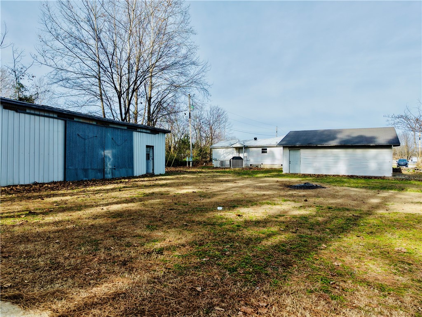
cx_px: 211
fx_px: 293
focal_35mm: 24
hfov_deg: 71.6
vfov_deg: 56.8
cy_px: 158
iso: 310
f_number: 1.8
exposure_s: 1/5000
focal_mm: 8.67
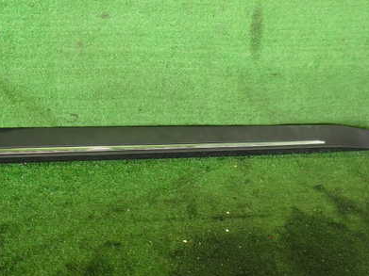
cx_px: 159
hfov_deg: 41.2
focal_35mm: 46
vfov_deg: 31.3
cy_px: 99
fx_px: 490
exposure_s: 1/60
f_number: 2.3
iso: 320
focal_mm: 5.4
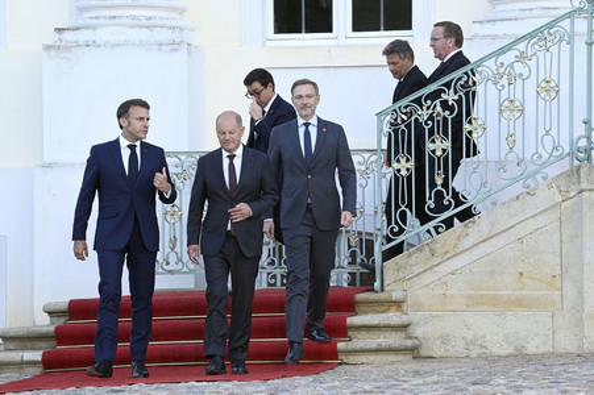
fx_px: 3297
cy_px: 198
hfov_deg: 10.3
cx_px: 297
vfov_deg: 6.9
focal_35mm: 200
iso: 3200
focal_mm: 200
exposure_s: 1/800
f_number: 7.1
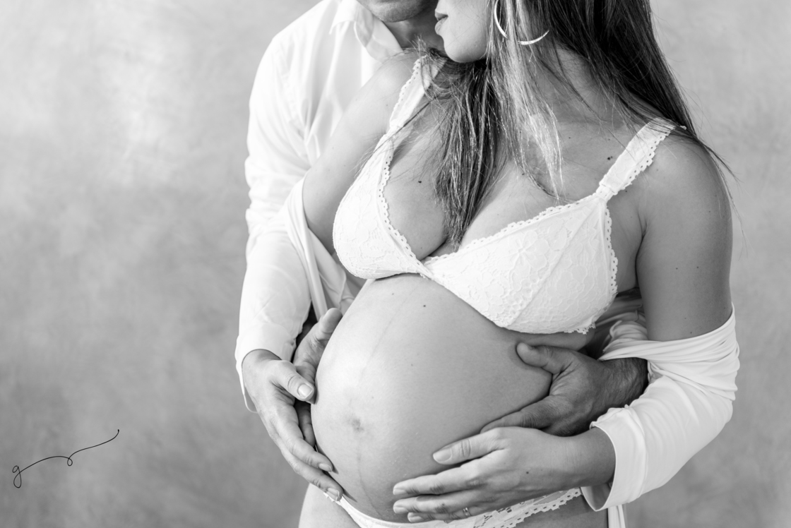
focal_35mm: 75
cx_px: 388
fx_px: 1649
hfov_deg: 27.0
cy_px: 247
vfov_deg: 18.2
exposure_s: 1/200
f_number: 2.8
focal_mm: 70
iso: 250
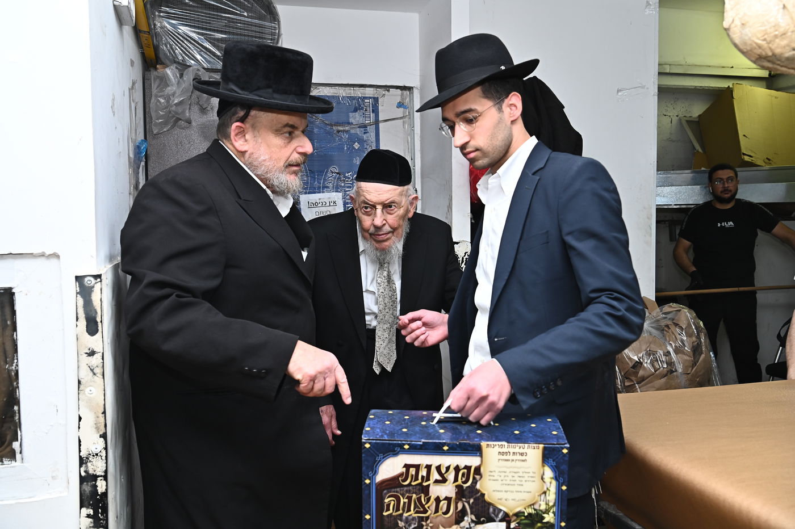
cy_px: 264
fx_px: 750
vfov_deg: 38.8
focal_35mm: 34
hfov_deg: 55.8
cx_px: 398
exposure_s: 1/200
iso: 1000
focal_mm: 34
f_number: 7.1
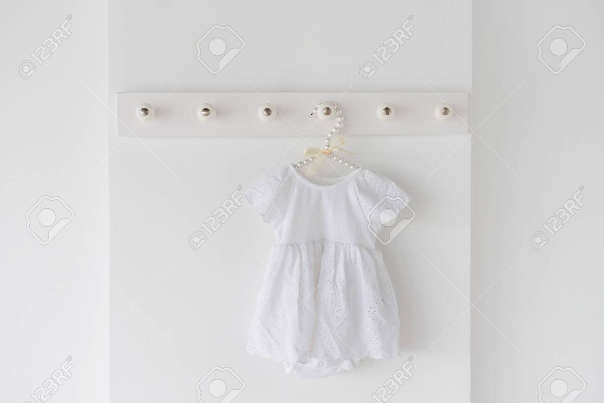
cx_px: 302
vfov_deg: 37.9
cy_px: 202
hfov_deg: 54.4
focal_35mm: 35
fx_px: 587
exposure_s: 1/250
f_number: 3.2
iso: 1000
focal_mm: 35
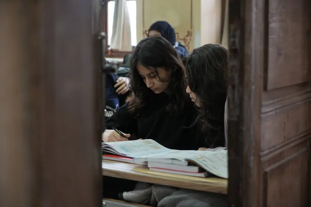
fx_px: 604
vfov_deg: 19.4
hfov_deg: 28.9
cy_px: 104
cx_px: 156
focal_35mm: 70
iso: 1250
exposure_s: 1/80
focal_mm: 70
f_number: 4
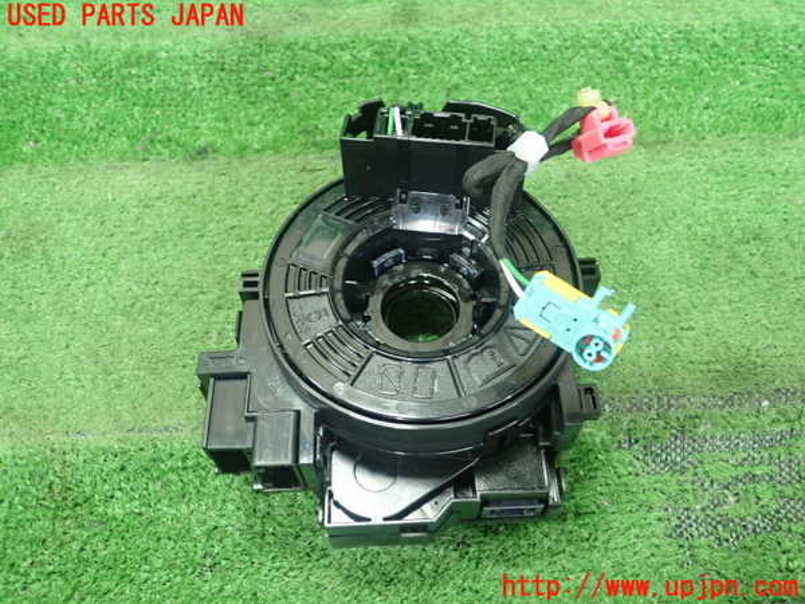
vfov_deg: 46.8
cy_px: 302
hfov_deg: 60.0
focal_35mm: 30
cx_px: 402
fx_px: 698
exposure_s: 1/125
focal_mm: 5.5
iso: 500
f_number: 2.3
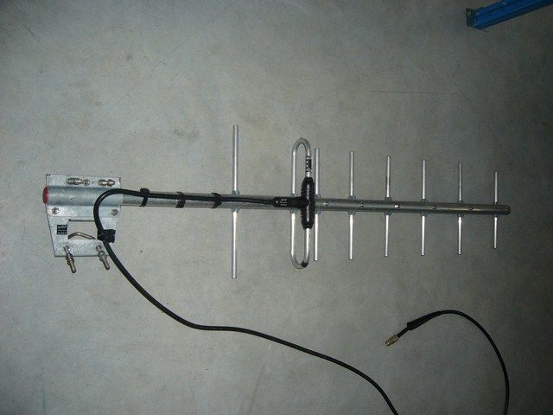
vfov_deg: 40.7
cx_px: 276
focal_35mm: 35
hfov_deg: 52.6
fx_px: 559
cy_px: 208
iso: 100
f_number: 2.8
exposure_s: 1/60
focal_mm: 5.8
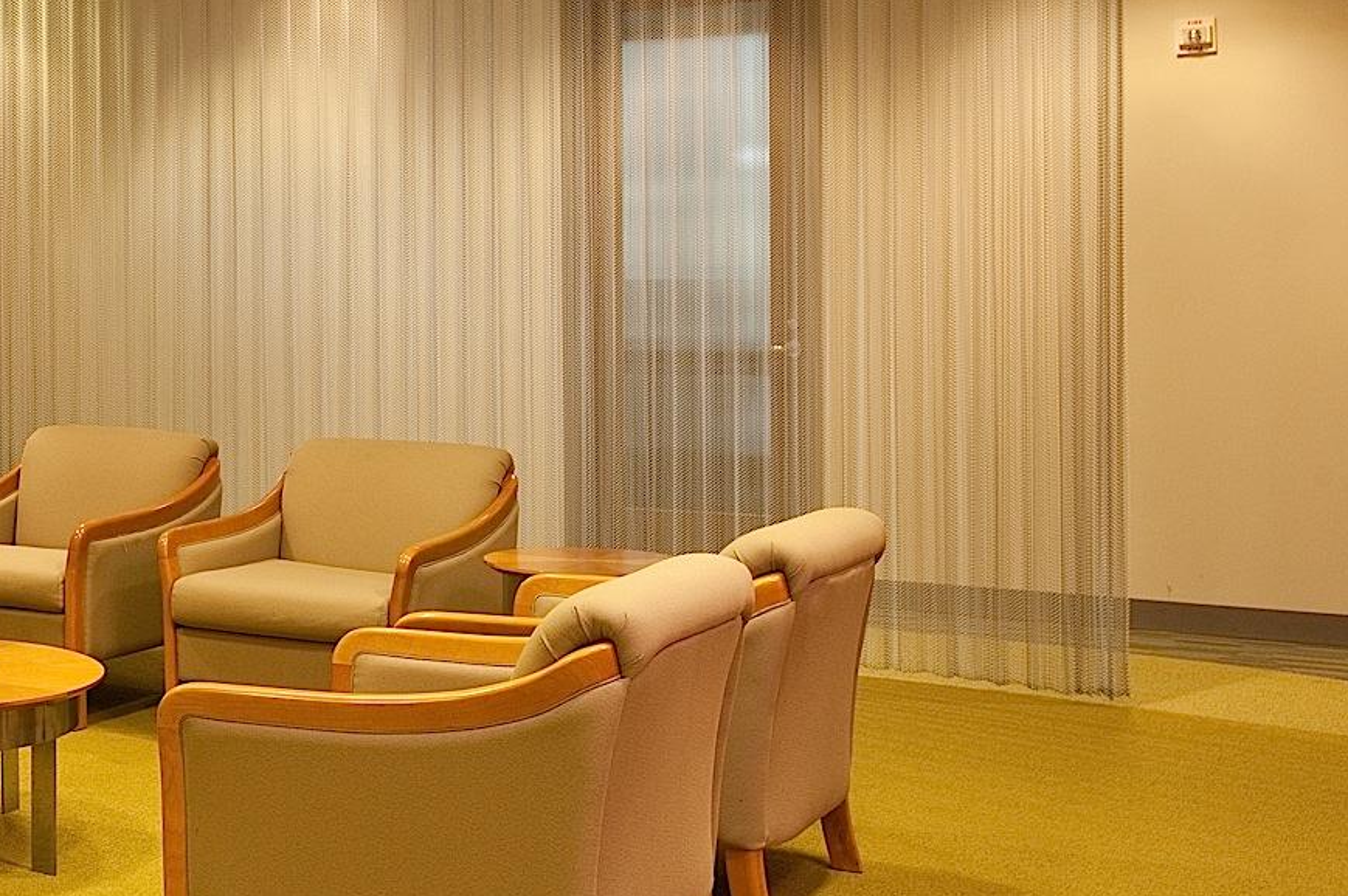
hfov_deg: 31.6
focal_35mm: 58
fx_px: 2170
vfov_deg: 23.2
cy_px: 277
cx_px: -31
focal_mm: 28
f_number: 9
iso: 400
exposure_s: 1/10
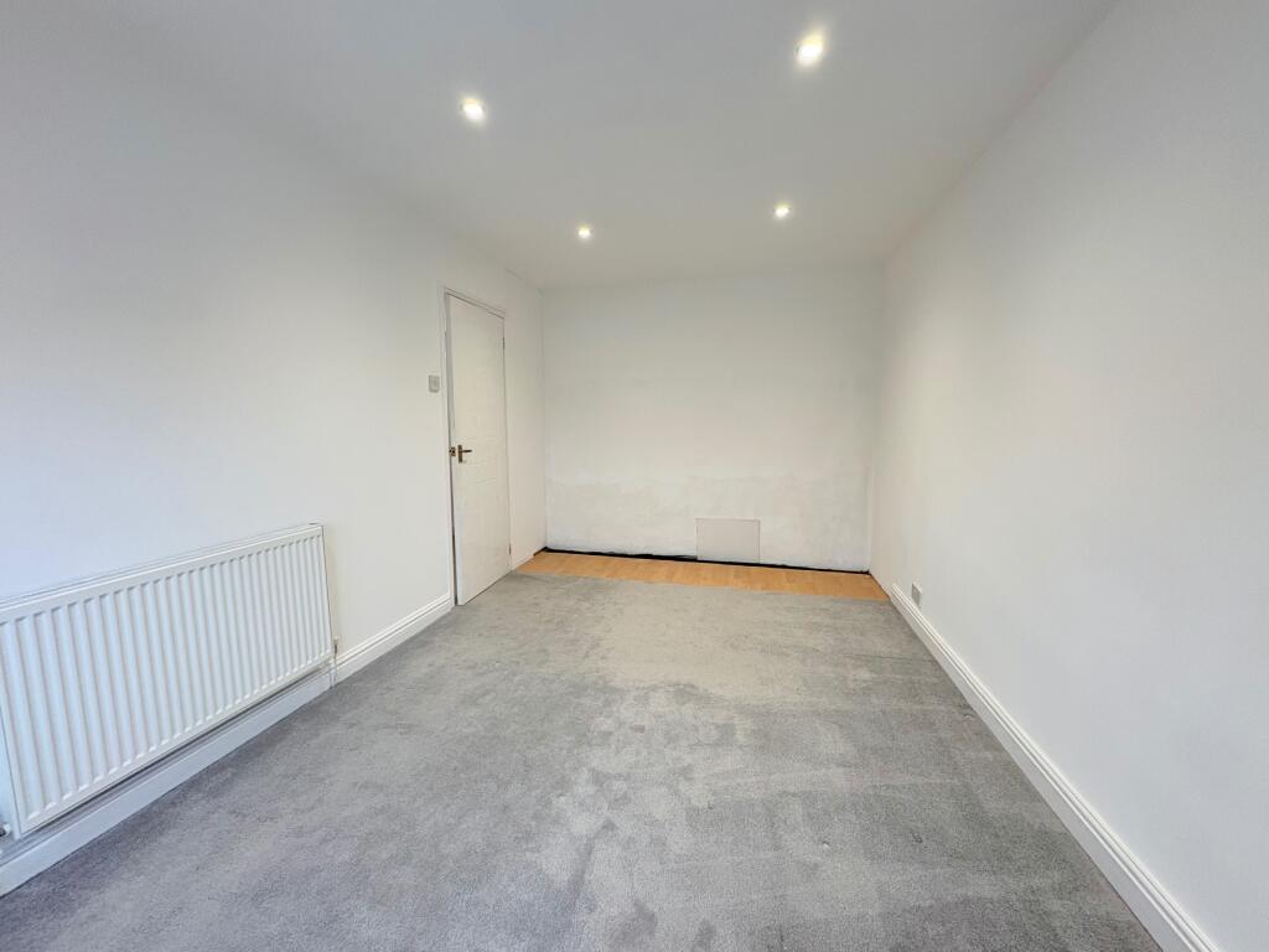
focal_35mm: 14
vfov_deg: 85.7
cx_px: 634
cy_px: 476
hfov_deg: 102.1
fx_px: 513
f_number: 2.2
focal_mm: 2.22
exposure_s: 1/100
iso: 160
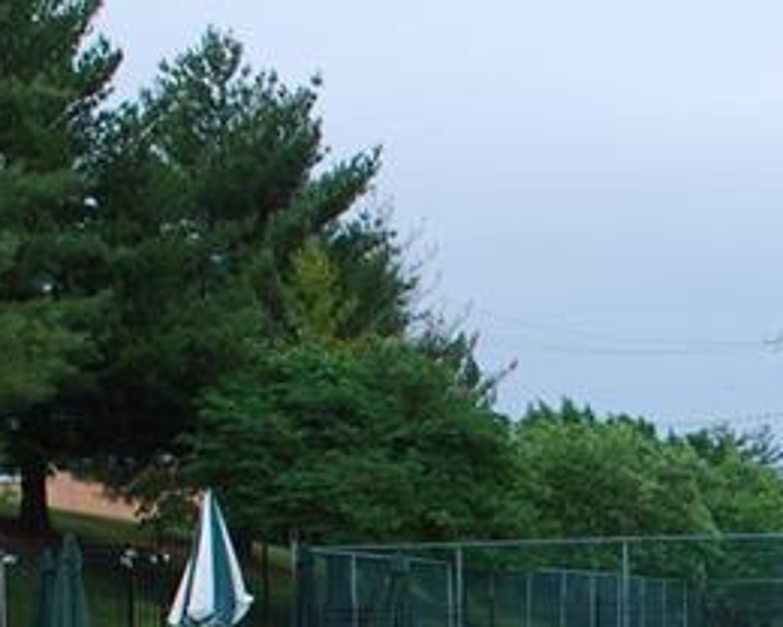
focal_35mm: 100
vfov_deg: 14.8
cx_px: 903
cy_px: 791
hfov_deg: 18.3
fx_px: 2317
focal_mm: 18
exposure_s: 1/125
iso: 110
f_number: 5.6
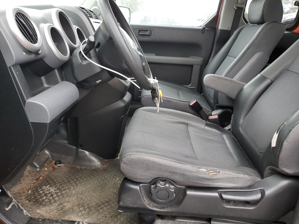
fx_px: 225
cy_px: 112
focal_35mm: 26
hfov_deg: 67.3
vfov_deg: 53.1
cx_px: 150
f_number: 1.5
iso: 77
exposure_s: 1/60.2
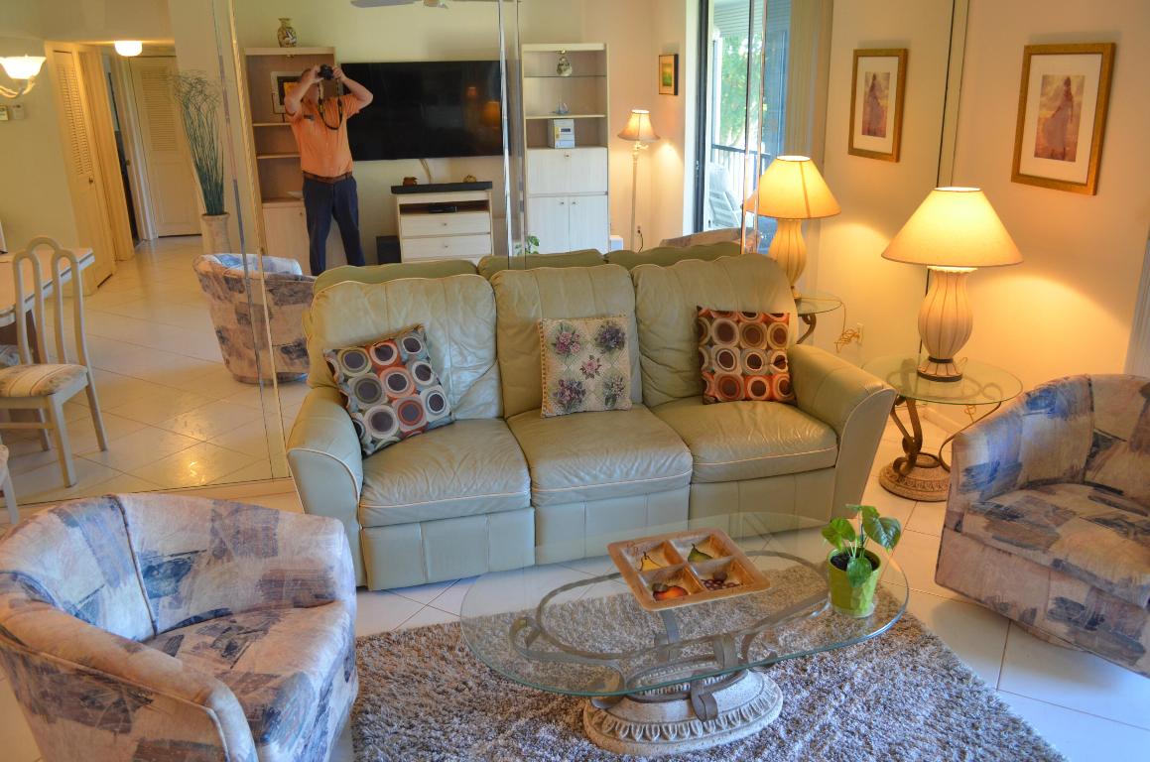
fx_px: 861
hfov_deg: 67.5
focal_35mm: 27
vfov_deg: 47.7
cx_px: 575
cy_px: 381
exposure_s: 1/60
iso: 800
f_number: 4
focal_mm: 18
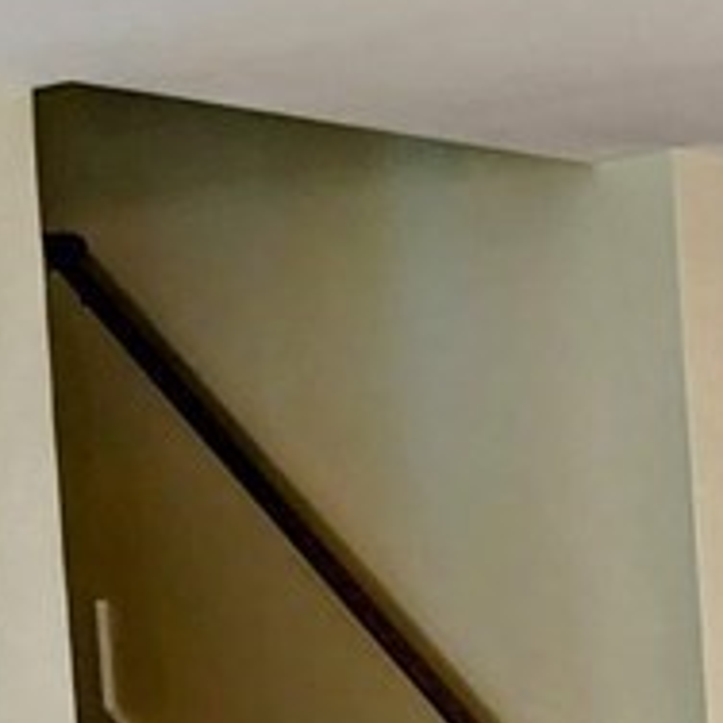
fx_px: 3072
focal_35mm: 130
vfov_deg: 13.0
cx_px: 1577
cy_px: 935
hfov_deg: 11.6
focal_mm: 4.38
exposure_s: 1/120
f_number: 1.73
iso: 54
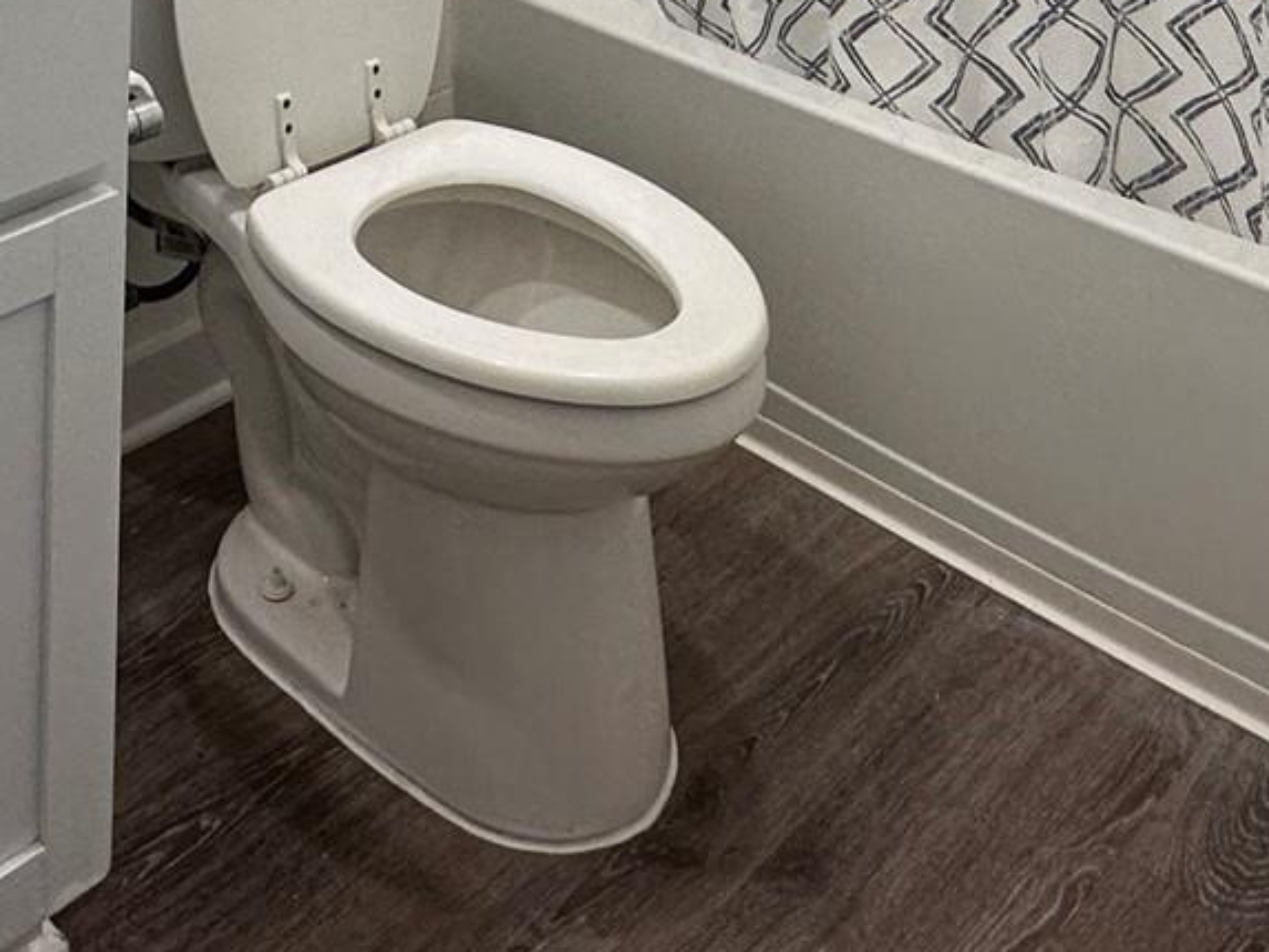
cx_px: 407
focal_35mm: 50
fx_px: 1833
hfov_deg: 37.7
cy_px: -669
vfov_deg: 21.4
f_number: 2.2
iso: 160
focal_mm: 2.22
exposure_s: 1/120
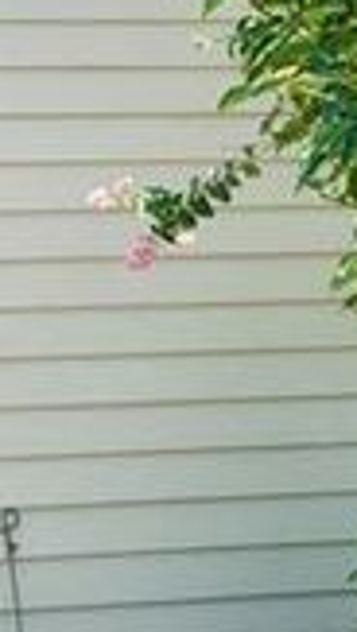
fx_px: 2165
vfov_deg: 16.3
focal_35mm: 129
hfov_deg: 9.2
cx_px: -178
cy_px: 2
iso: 16
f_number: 1.8
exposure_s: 1/816
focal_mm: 3
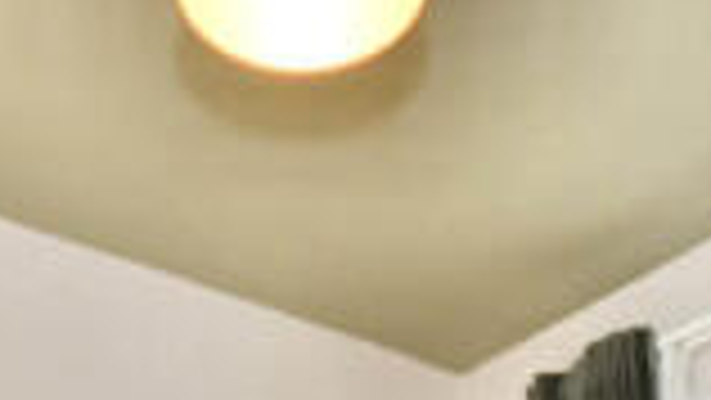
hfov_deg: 32.3
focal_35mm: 65
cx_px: 308
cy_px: 964
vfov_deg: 13.5
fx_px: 1226
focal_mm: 10
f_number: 4
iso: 560
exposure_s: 1/60
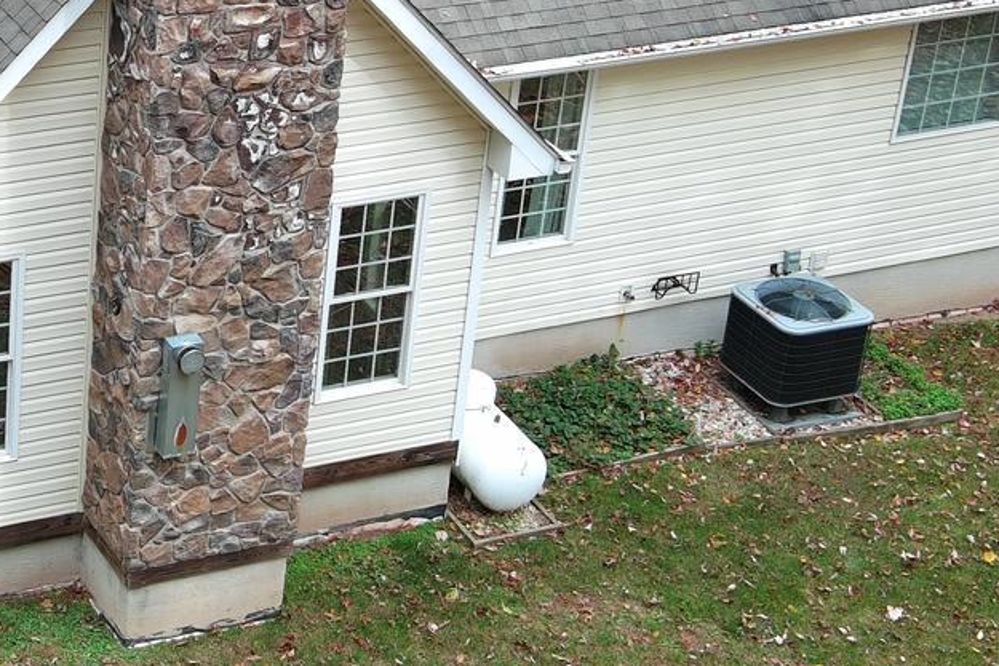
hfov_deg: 20.6
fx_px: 2637
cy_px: 189
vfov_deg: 14.4
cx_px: -46
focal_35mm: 95
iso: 100
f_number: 2.8
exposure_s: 1/161
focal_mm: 10.57
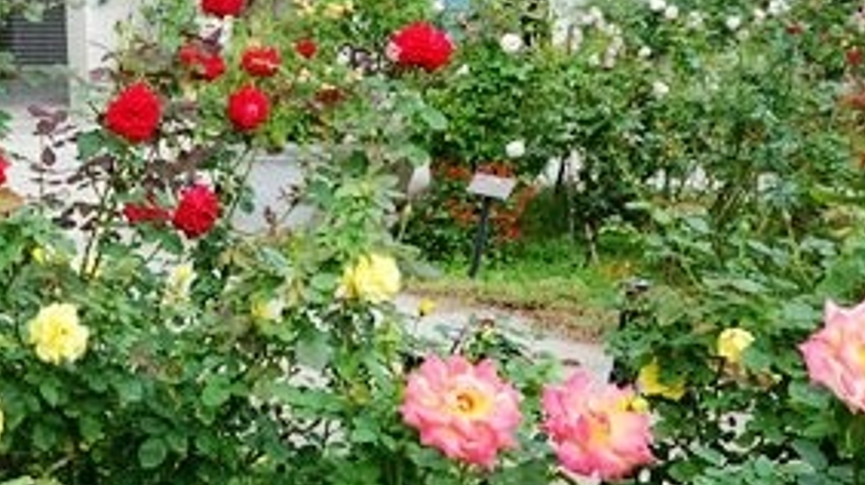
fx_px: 1329
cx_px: 92
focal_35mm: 58
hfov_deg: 34.1
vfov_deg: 20.6
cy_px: 195
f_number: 2.8
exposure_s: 1/125
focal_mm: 9
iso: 125
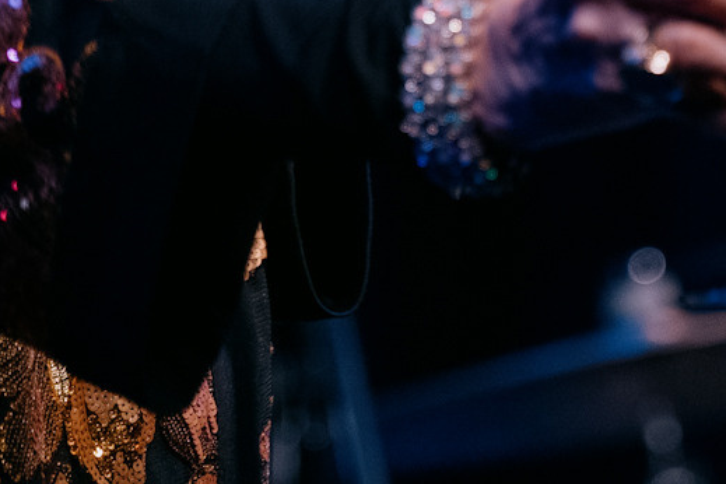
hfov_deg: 3.3
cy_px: -218
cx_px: 256
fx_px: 12724
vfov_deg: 2.2
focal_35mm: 631
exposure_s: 1/320
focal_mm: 160
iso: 1000
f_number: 2.8
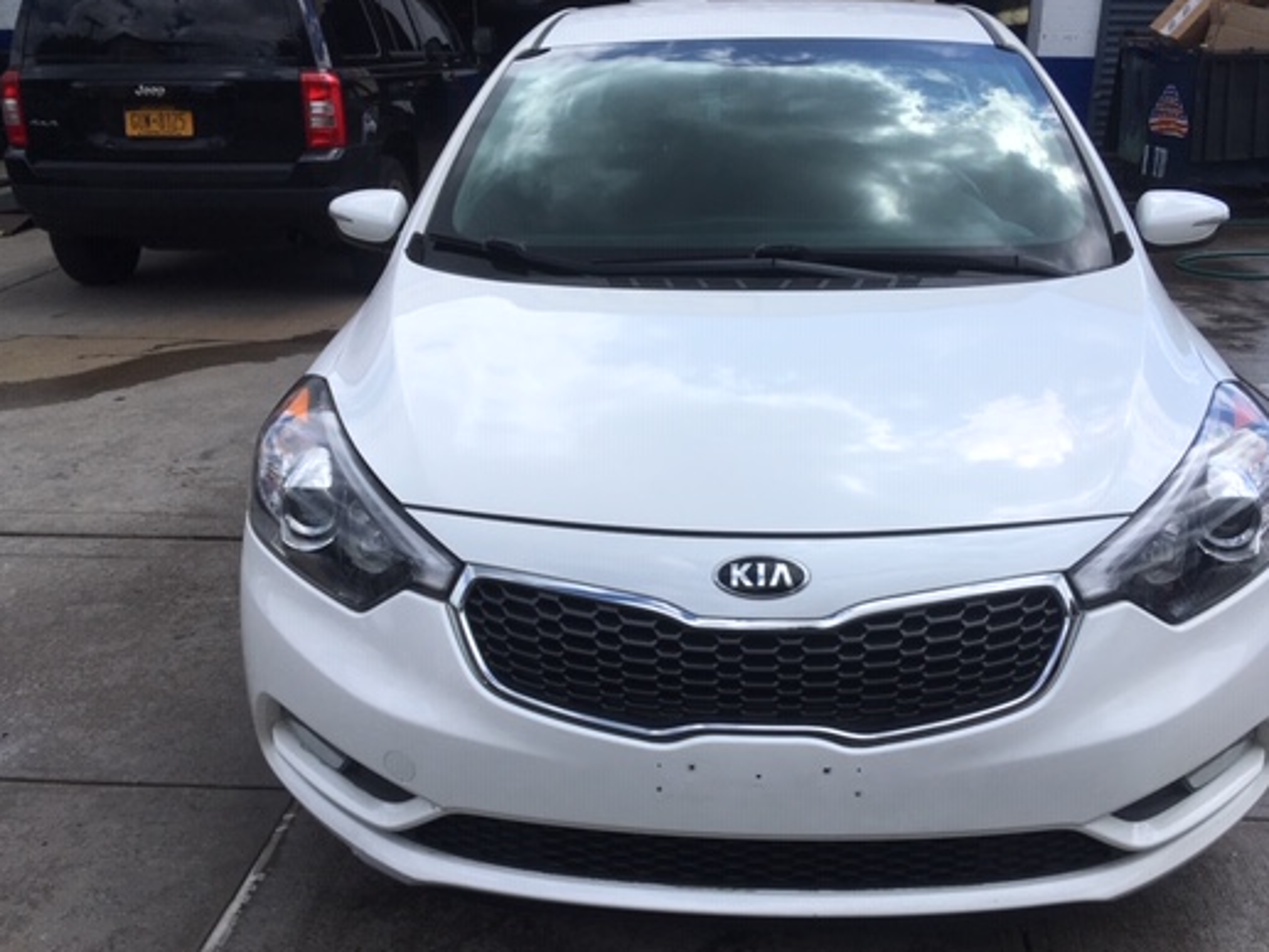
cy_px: 494
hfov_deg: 51.3
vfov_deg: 39.7
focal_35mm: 36
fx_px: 1320
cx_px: 694
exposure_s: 1/2024
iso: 25
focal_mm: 4.15
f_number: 2.2
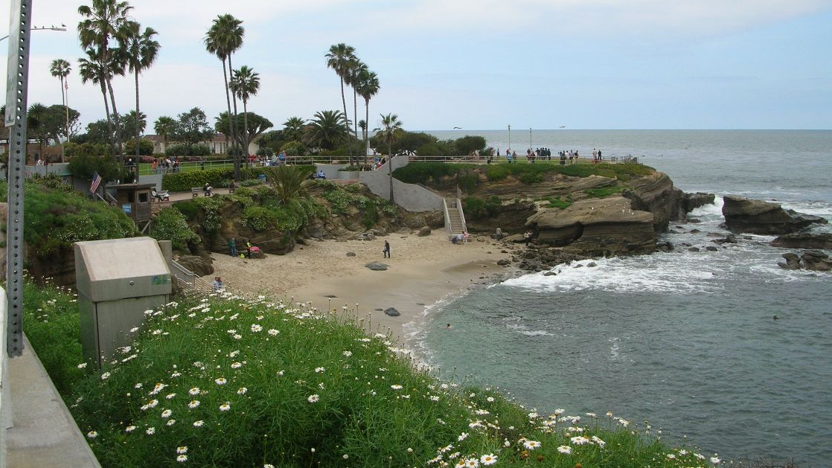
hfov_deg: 51.6
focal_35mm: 39
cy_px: 198
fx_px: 860
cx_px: 413
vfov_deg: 30.4
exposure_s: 1/252
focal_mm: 5.8
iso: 50
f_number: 5.6
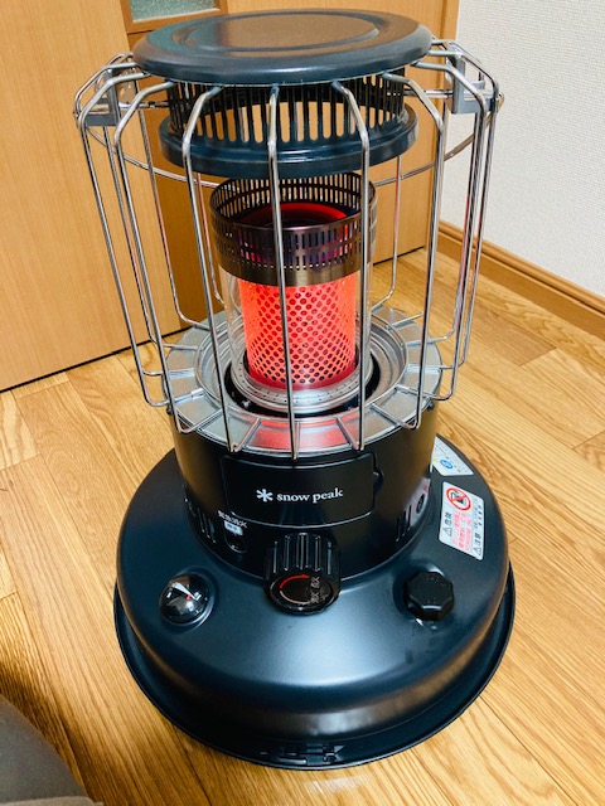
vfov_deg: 63.4
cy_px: 403
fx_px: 652
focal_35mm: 28
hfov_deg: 49.7
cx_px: 302
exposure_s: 1/39
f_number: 1.8
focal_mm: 3.99
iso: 400
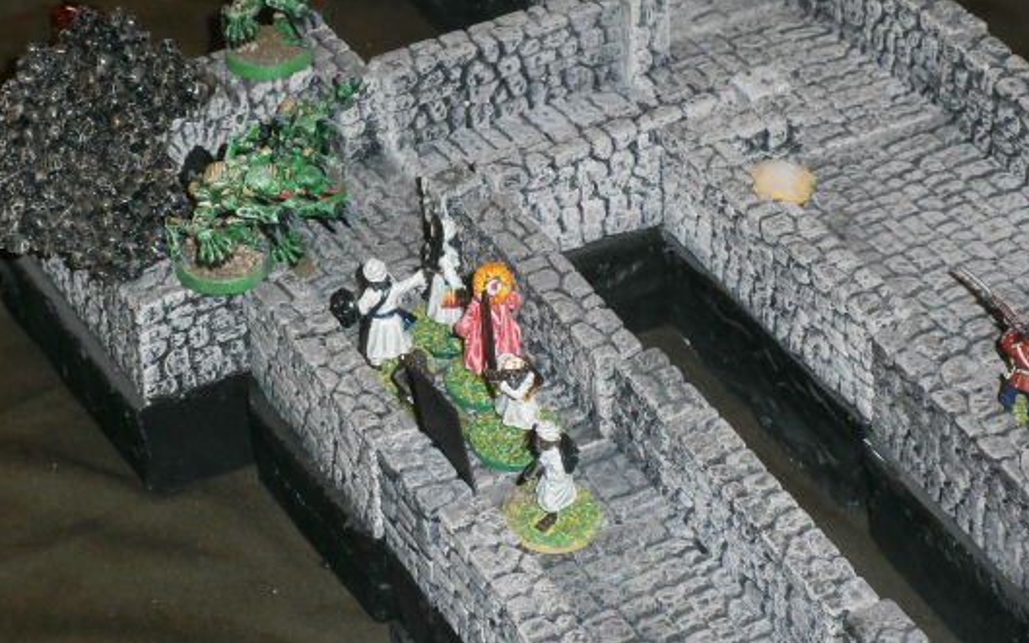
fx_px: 3336
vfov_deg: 11.0
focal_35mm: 119
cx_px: 516
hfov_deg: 17.5
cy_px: 289
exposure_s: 1/100
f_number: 5.8
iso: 200
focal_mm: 19.6
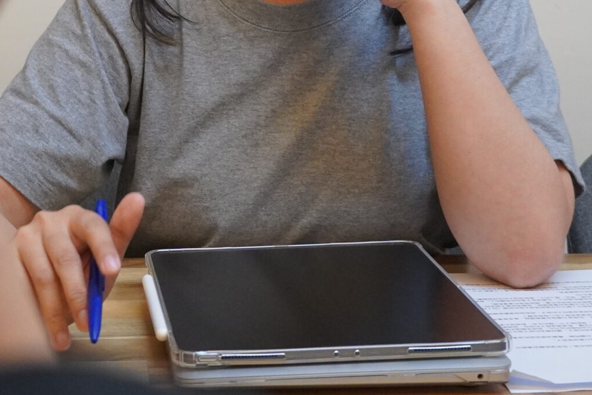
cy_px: -33
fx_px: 1727
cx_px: 154
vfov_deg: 12.8
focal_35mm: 105
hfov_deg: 19.3
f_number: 4.5
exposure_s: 1/160
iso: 3200
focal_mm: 28
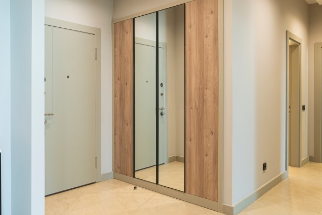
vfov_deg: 43.6
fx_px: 268
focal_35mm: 30
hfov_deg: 60.0
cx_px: 100
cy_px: 97
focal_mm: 16
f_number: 5
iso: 2000
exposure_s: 1/80
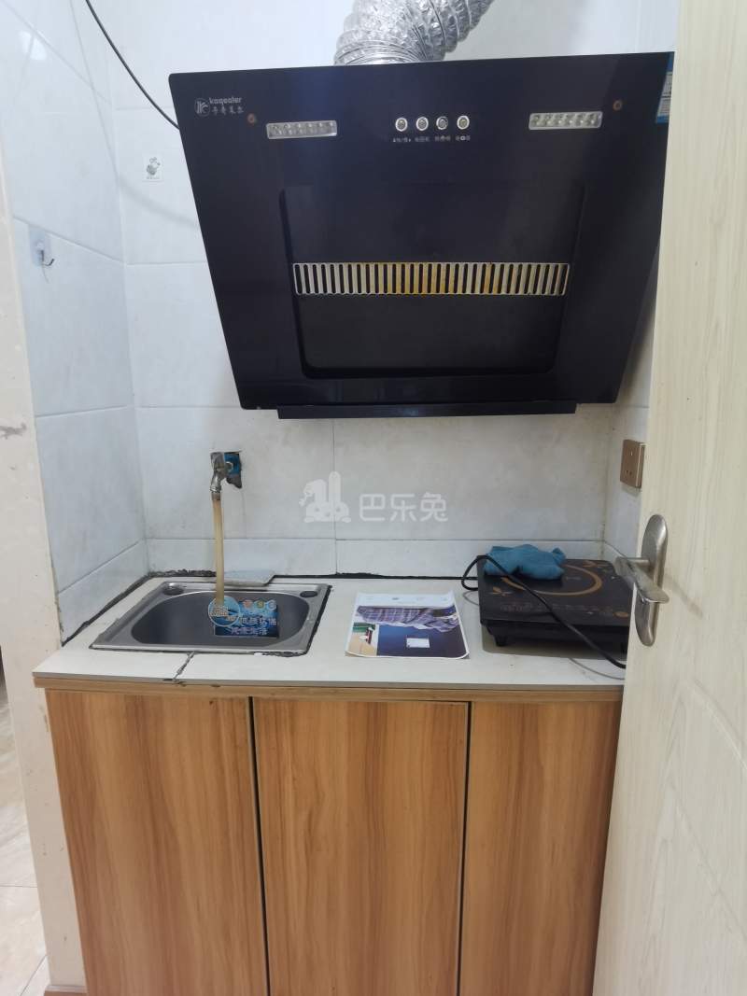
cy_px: 498
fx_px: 518
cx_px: 374
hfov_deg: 71.6
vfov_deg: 87.8
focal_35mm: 18
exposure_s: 1/50
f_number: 1.8
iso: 250
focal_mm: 4.4
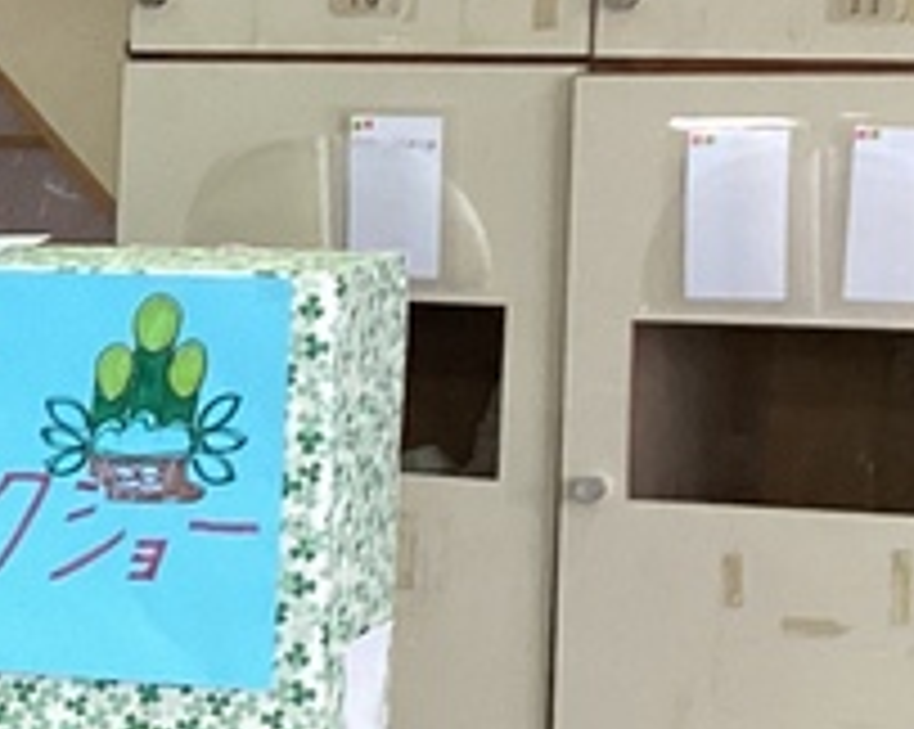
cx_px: -824
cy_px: 549
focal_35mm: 149
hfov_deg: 11.8
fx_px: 4027
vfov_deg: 10.3
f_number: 2.4
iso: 250
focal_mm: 3.3
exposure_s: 1/50
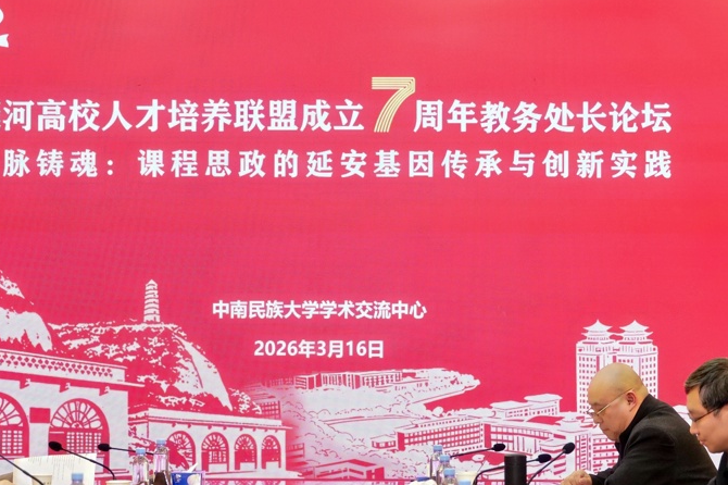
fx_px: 2789
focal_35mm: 138
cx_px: 312
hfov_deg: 14.9
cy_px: 251
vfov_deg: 9.9
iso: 2000
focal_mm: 77
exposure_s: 1/125
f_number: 5
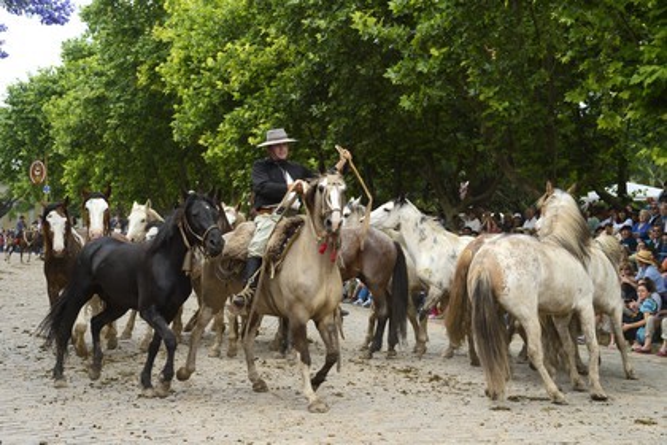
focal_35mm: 56
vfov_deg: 24.2
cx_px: 334
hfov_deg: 35.6
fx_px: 1037
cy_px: 222
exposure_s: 1/500
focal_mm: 56
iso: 400
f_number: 6.3
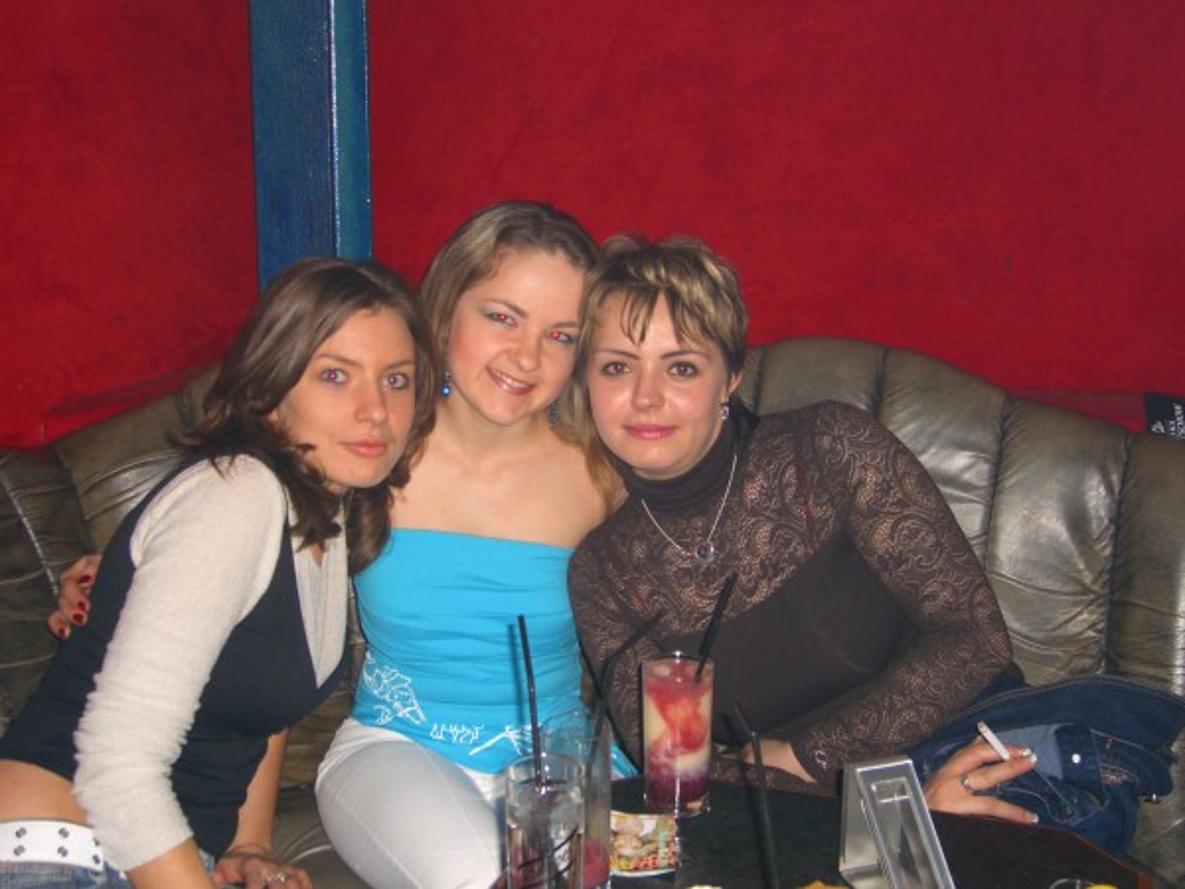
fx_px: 1575
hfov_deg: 41.2
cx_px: 592
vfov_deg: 31.5
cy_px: 444
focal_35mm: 46
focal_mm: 9.5
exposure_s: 1/60
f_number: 3.1
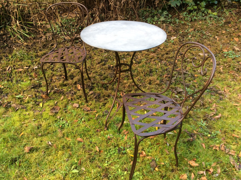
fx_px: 222
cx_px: 120
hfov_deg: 56.9
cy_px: 90
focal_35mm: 32
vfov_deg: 44.1
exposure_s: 1/25
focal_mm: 3.3
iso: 40
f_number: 2.4
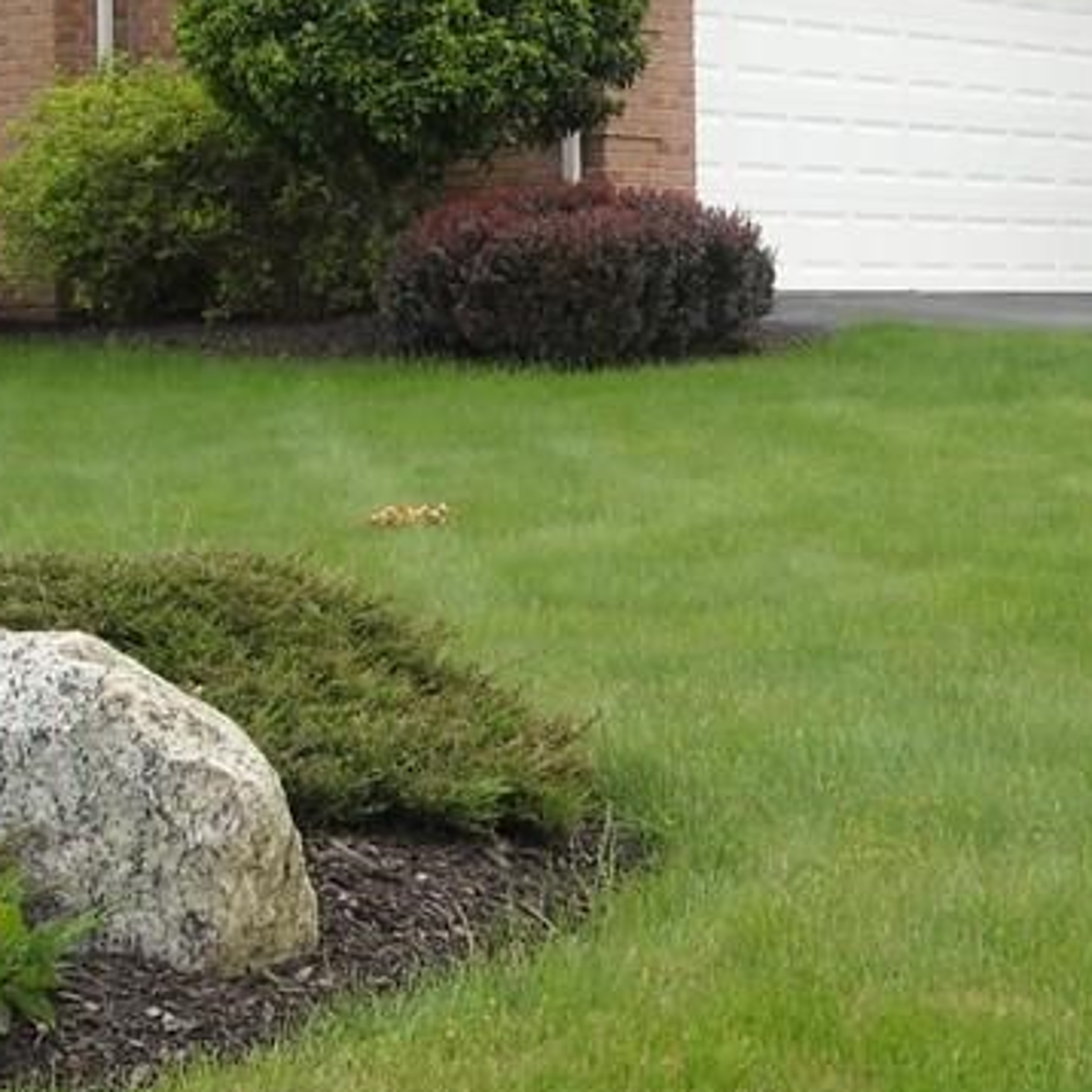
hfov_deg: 13.8
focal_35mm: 124
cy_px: 162
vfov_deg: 14.0
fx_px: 4426
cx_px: 1129
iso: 64
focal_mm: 7.92
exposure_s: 1/284
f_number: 3.2
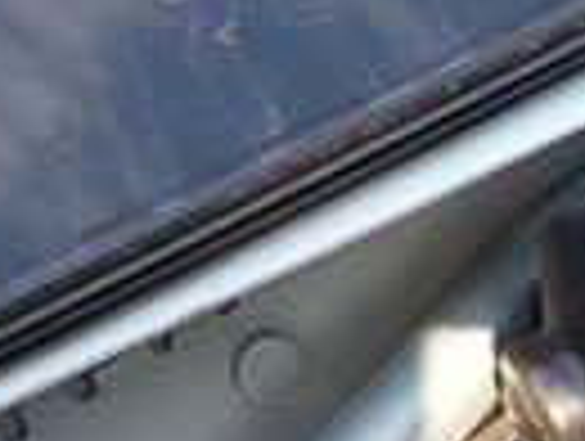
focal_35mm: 115
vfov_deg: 12.8
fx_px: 1947
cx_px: 711
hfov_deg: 16.4
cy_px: 392
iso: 100
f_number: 2.8
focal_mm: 4.5
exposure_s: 1/200
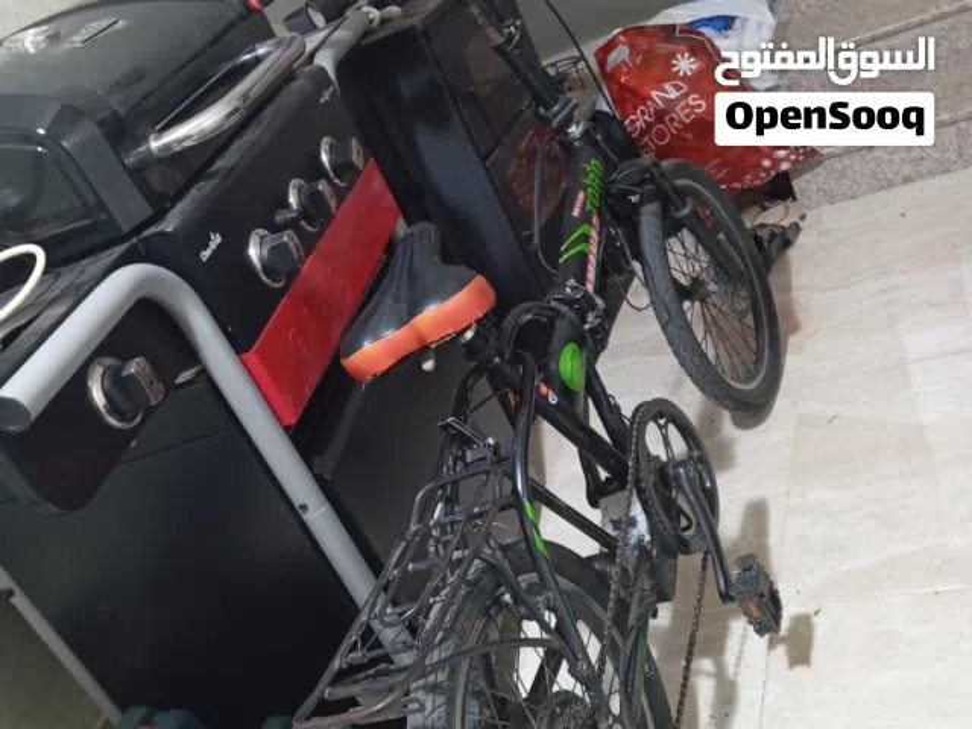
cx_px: 486
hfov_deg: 63.4
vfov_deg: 49.7
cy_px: 364
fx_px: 786
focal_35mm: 28
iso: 599
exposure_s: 1/25
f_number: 1.8
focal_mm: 4.25
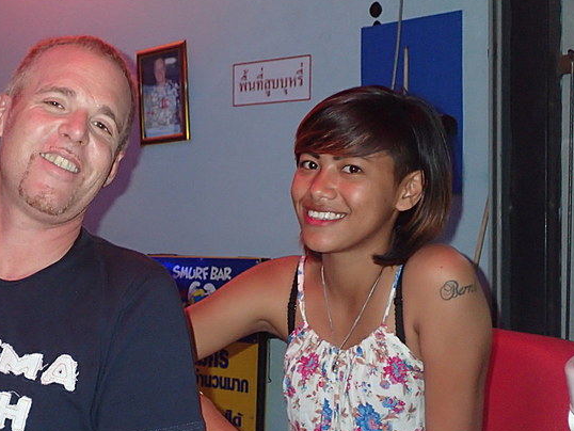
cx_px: 178
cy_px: 270
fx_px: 863
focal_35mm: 52
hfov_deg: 36.3
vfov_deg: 28.0
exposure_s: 1/30
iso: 640
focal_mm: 6.42
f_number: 2.6
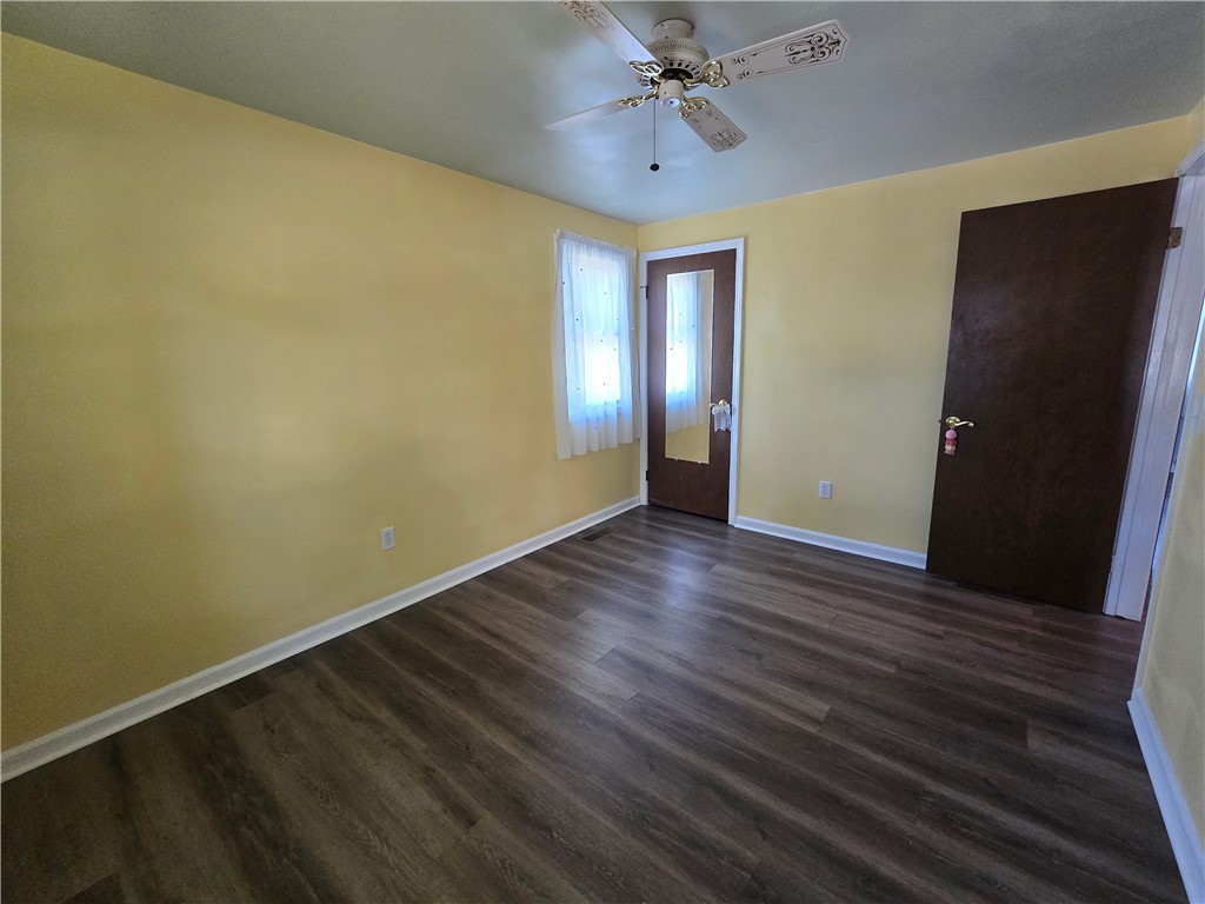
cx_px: 602
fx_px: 453
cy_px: 452
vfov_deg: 89.9
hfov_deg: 106.2
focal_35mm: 13
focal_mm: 2.2
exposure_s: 1/60
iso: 320
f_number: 2.2
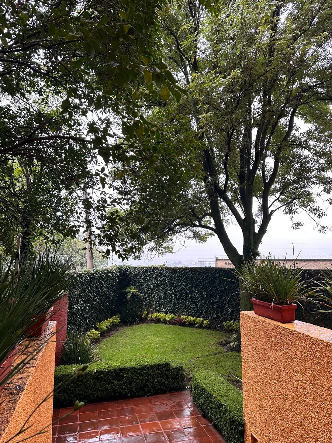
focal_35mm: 24
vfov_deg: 71.6
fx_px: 307
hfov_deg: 56.8
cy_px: 222
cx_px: 166
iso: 100
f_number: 1.78
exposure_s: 1/163
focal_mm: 6.86
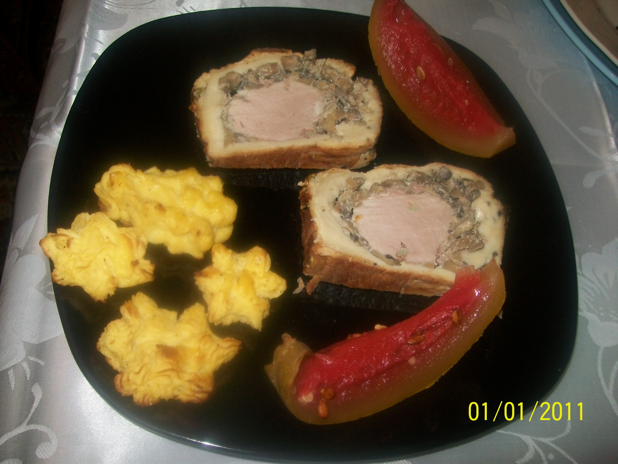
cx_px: 309
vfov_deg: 39.7
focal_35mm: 36
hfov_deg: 51.4
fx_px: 643
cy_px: 232
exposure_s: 1/30
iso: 80
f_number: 2.7
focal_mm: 6
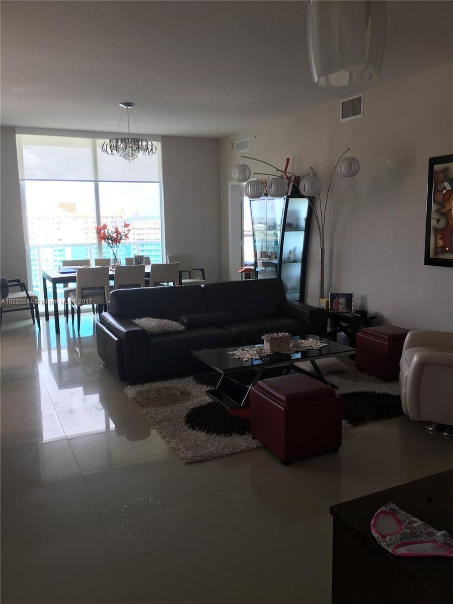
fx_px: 506
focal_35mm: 29
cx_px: 226
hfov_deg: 48.2
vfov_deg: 61.7
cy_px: 302
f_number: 2.2
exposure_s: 1/60
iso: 32
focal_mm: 4.15
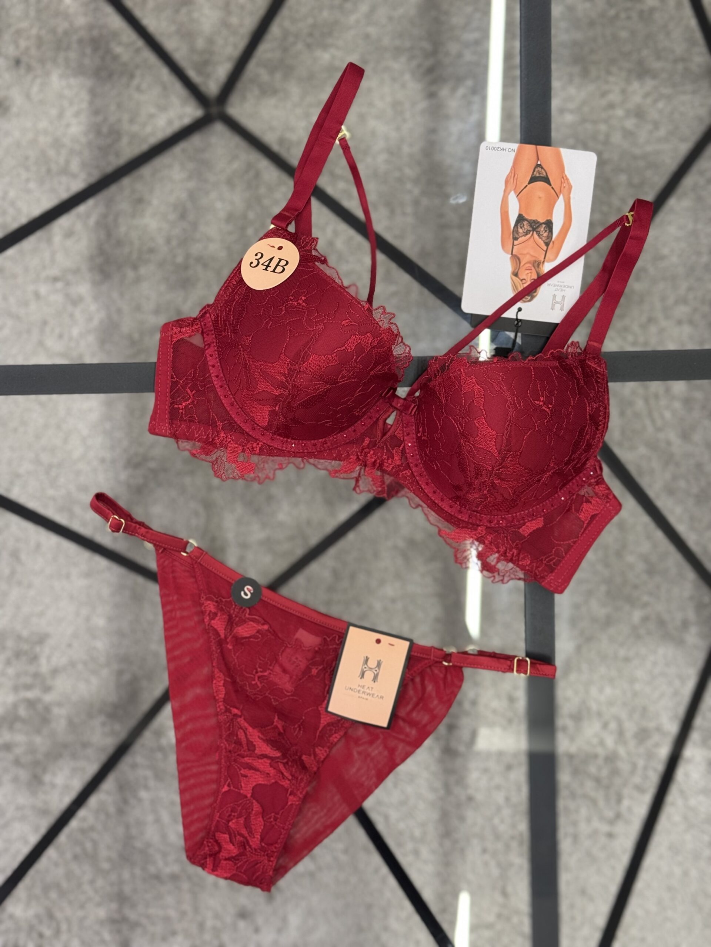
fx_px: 1315
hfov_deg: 30.3
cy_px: 474
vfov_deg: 39.7
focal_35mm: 48
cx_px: 356
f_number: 1.78
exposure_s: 1/50
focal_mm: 6.76
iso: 200
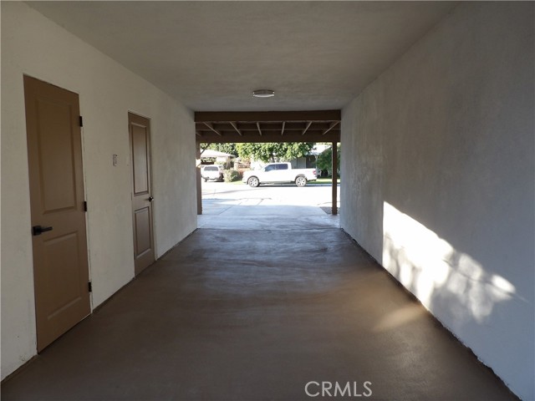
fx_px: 371
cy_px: 200
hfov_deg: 71.6
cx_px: 268
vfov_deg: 56.8
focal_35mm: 24
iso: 100
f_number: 3.2
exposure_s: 1/156
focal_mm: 4.3
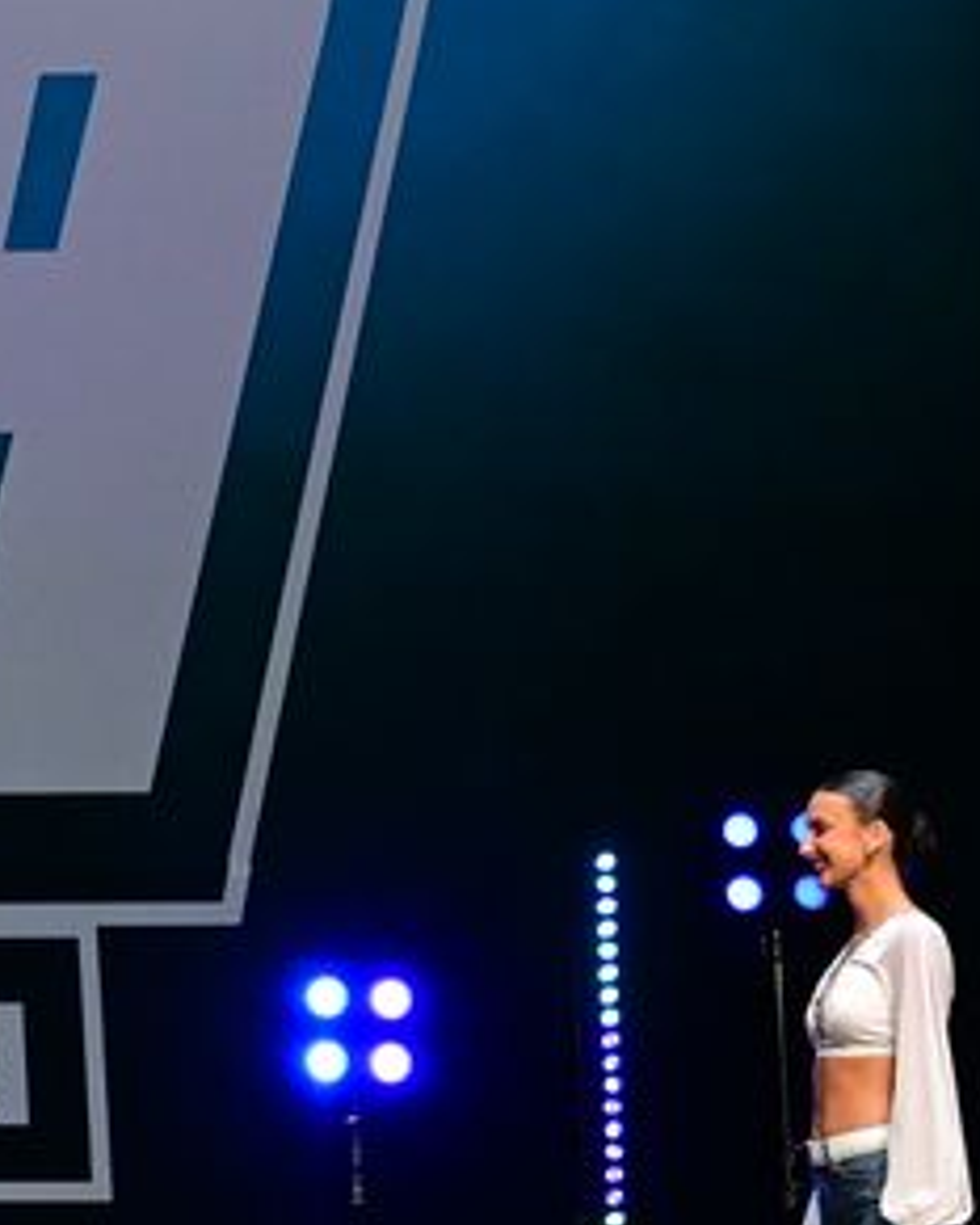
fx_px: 5617
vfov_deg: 12.4
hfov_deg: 9.3
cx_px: -1064
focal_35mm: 155
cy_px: 676
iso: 2500
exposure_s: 1/1000
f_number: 3.5
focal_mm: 31.5
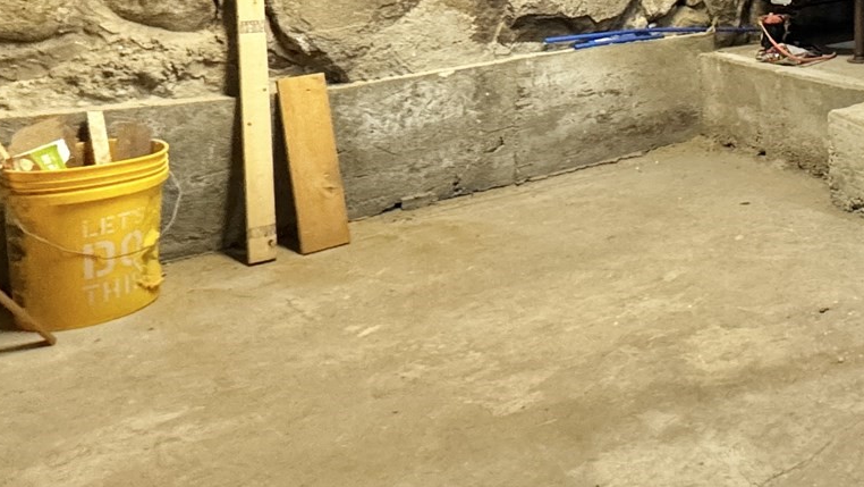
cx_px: 892
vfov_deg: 26.3
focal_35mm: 41
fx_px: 940
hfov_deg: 41.8
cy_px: -75
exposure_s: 1/60
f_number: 2.2
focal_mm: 2.22
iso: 640
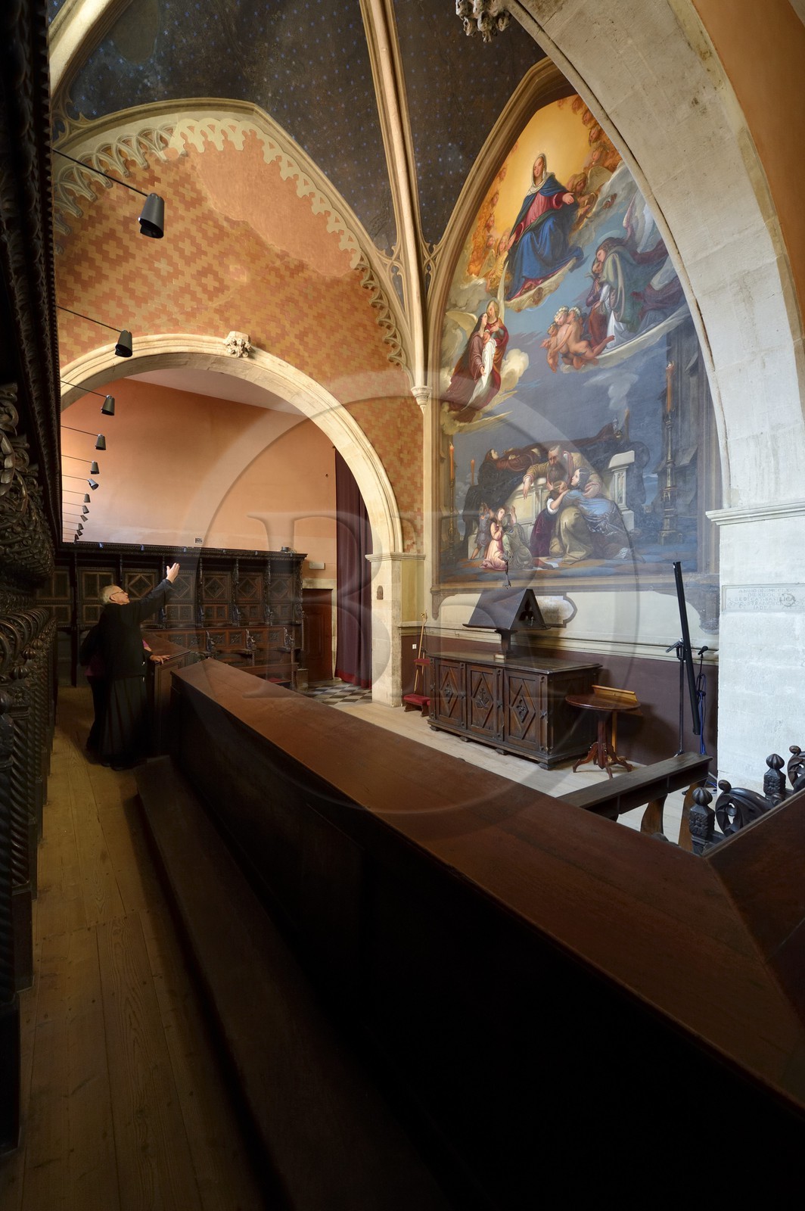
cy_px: 606
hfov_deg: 81.1
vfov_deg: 104.3
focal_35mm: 14
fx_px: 470
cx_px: 402
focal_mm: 14
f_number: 7.1
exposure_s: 1/20
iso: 1600
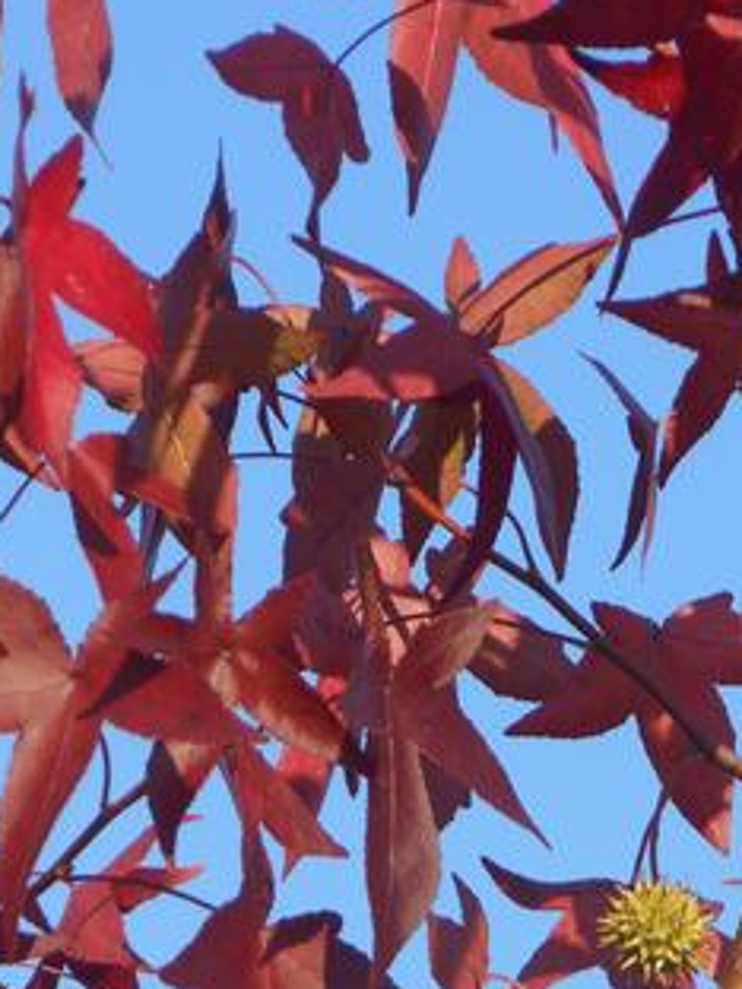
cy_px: 732
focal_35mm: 321
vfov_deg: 6.2
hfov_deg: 4.6
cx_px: 523
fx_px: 9174
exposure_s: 1/250
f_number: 5.4
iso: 100
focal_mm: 29.8
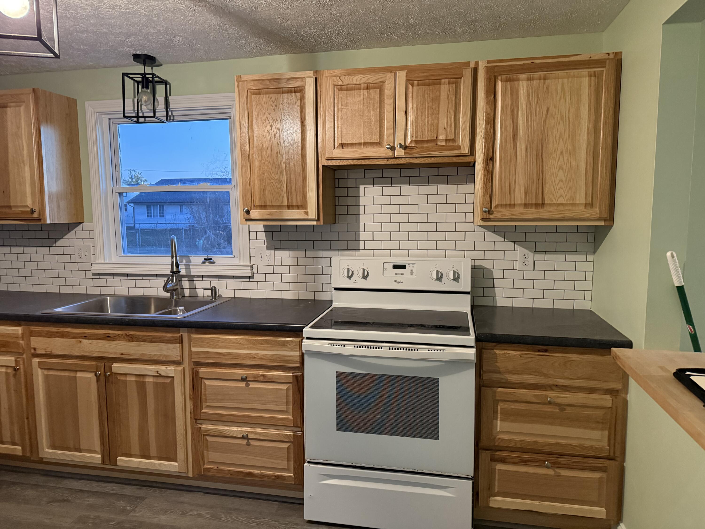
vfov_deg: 56.8
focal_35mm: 24
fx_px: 489
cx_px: 352
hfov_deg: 71.6
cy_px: 264
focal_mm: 6.76
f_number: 1.78
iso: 800
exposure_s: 1/60
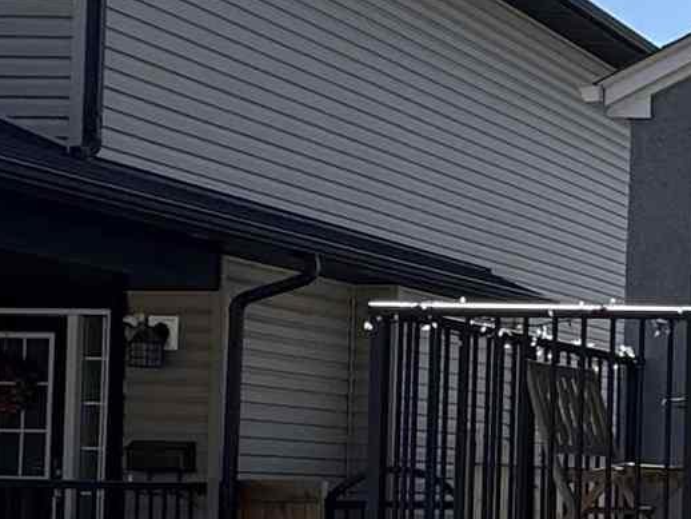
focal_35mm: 83
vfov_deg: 17.5
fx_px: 1658
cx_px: 1318
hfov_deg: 17.8
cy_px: 467
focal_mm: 2.22
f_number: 2.2
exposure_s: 1/956
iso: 50
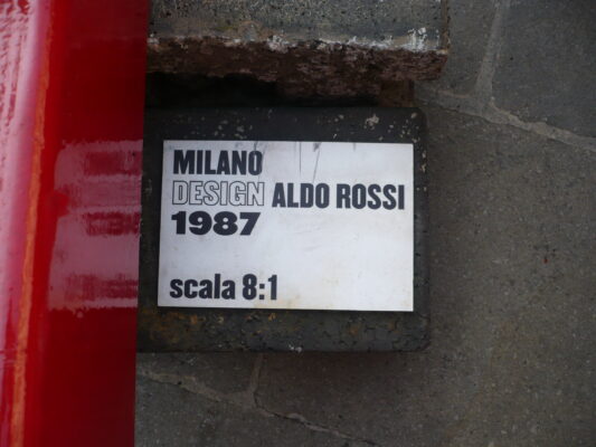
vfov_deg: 40.7
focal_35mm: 35
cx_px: 298
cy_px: 224
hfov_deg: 52.6
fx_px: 603
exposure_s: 1/320
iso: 100
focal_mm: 5.8
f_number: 2.8
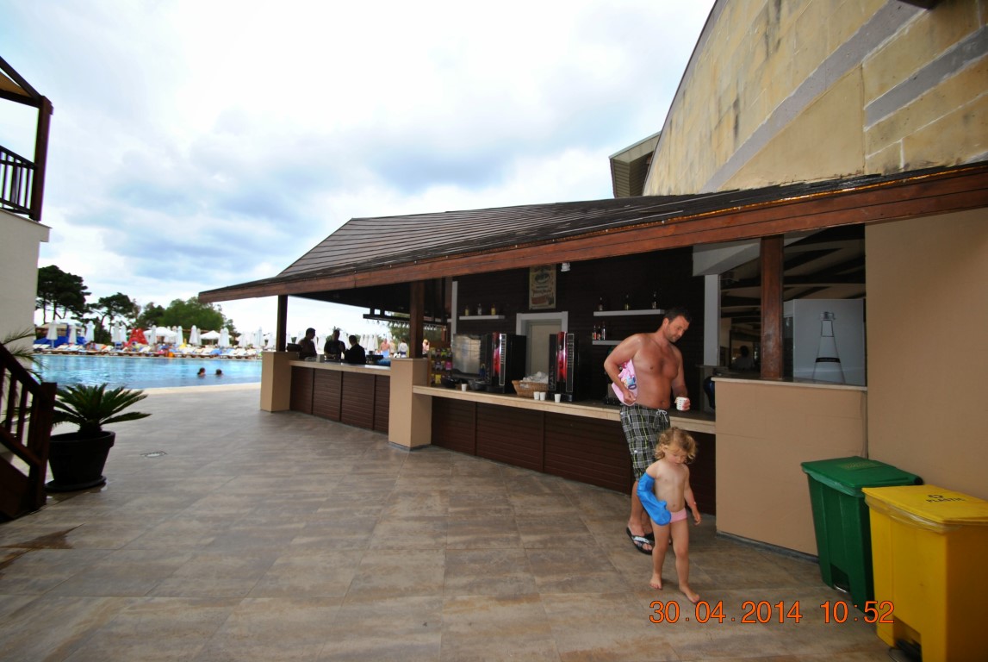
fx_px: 412
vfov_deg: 77.5
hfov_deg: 100.3
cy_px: 331
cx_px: 494
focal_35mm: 15
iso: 100
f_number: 5
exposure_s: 1/200
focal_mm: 10
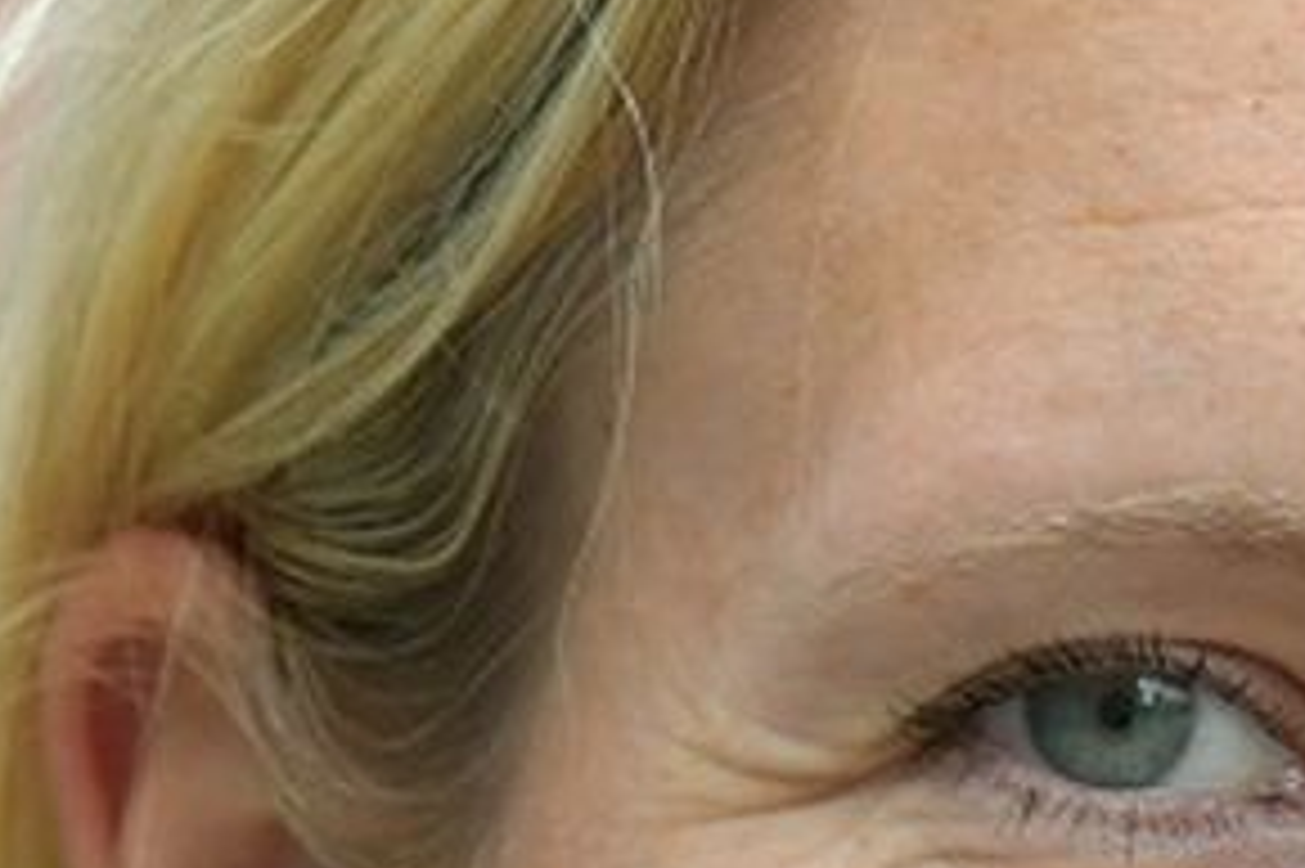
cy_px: 1754
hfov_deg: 2.3
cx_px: 2182
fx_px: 32388
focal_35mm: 894
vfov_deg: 1.5
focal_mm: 120
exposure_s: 1/250
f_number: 4
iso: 640
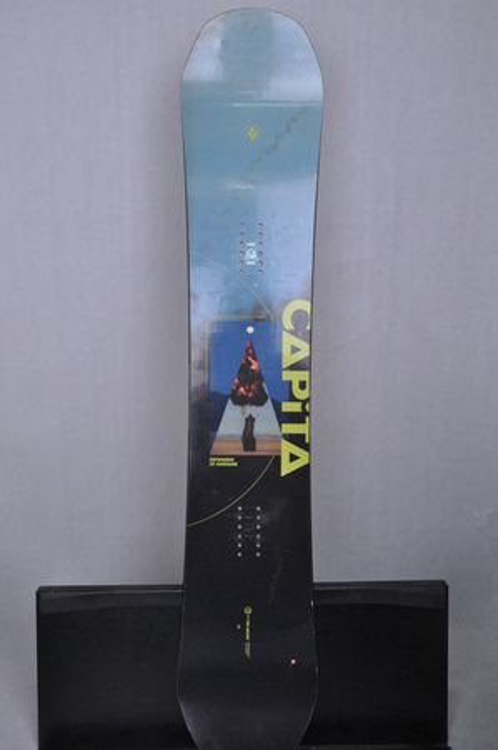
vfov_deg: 53.2
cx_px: 249
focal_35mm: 36
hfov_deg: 36.8
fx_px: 749
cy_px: 375
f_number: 11
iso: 3200
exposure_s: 1/125
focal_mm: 24
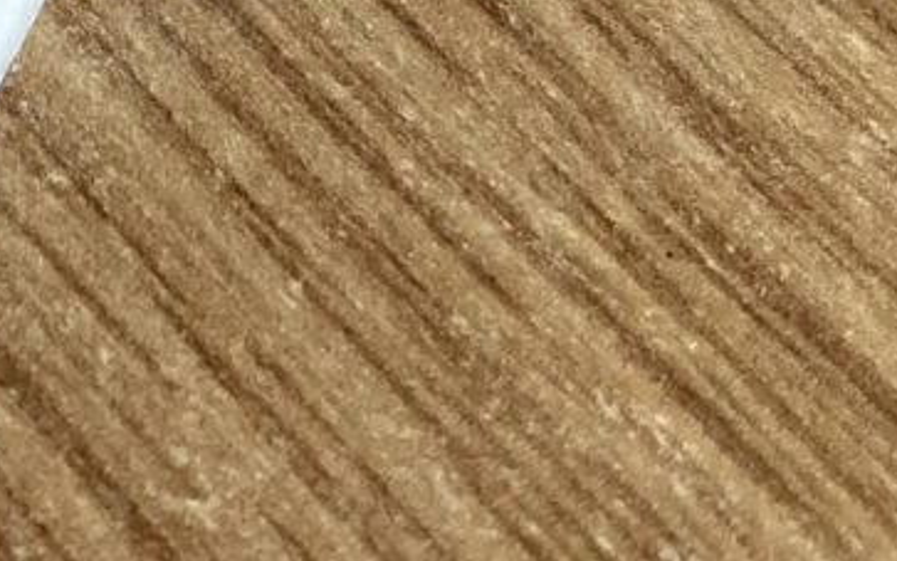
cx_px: -104
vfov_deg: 11.1
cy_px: -475
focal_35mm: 109
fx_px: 2665
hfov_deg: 18.4
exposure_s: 1/60
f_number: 1.8
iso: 160
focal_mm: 3.99
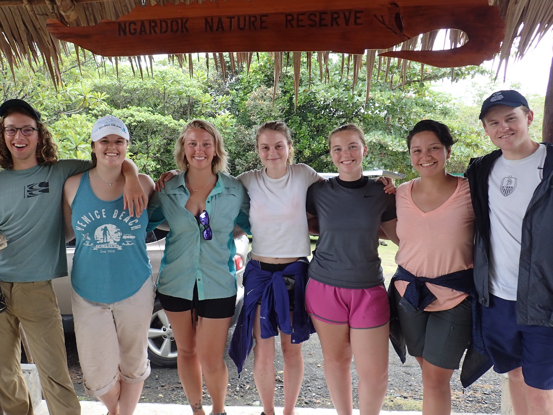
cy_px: 213
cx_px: 244
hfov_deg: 56.7
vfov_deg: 44.2
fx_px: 511
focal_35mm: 32
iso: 100
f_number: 2.8
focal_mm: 4.5
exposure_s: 1/100
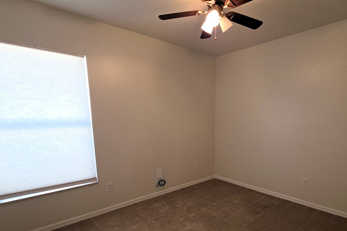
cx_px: 207
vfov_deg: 63.1
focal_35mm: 19
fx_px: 183
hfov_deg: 85.9
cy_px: 151
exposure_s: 1/60
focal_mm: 2.2
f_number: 1.9
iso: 80
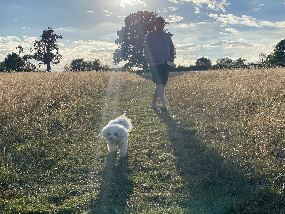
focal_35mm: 52
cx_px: 142
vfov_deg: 28.0
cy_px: 107
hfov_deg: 36.8
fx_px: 428
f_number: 2
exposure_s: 1/2817
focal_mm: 6
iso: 20
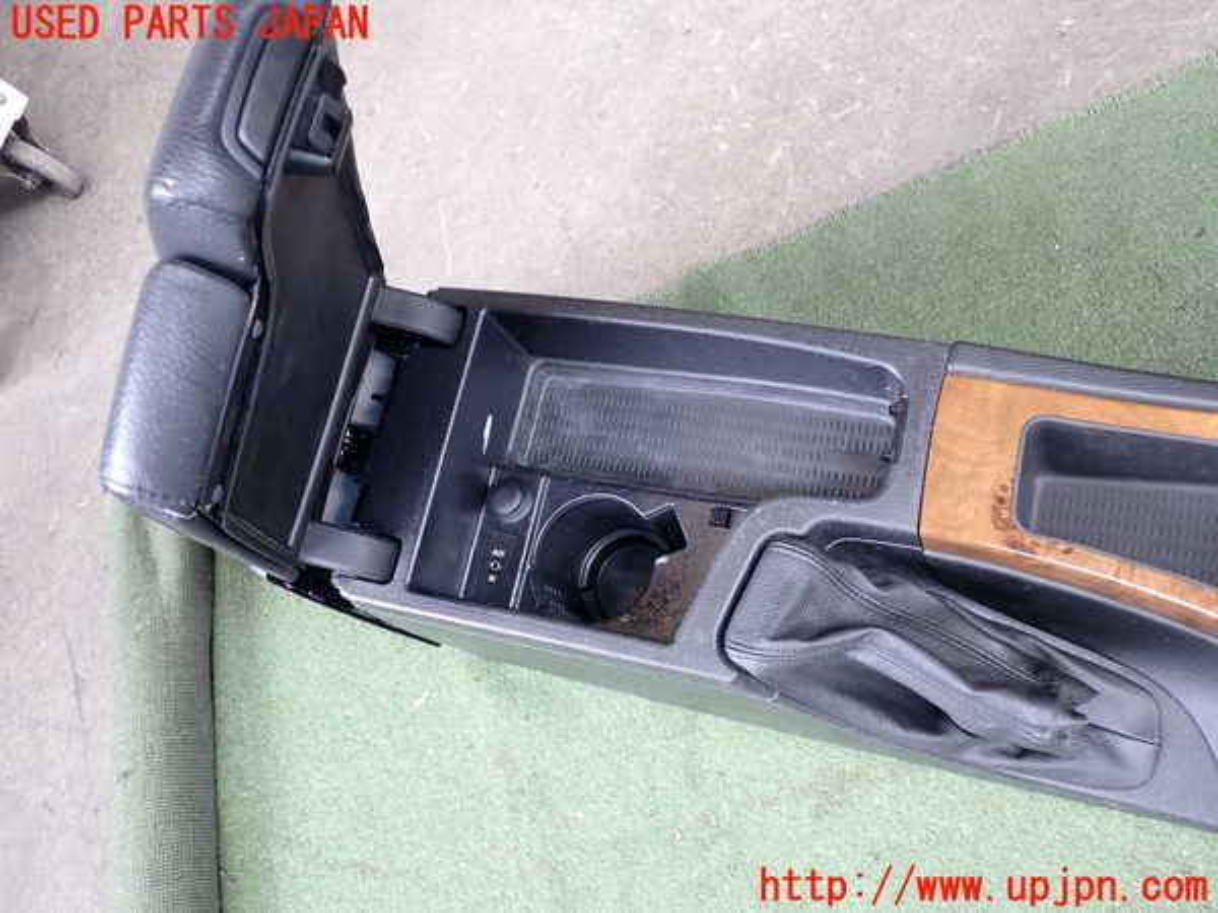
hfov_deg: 60.0
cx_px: 609
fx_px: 1056
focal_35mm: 30
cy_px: 456
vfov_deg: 46.8
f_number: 2.3
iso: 200
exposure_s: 1/80
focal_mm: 5.4
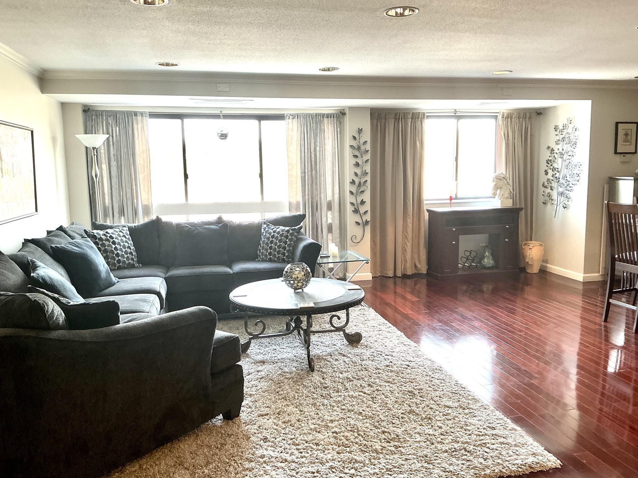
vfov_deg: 48.2
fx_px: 534
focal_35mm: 29
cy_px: 239
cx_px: 319
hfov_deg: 61.7
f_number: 1.8
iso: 50
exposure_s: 1/60
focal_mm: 3
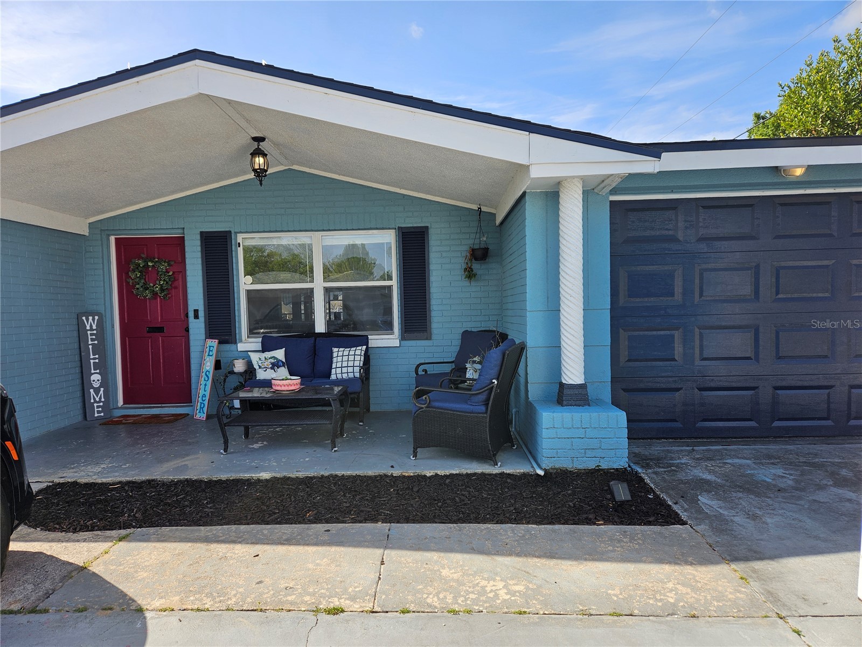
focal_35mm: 23
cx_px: 431
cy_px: 324
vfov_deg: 58.9
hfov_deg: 73.9
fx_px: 573
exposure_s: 1/1024
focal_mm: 5.4
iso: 25
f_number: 1.8
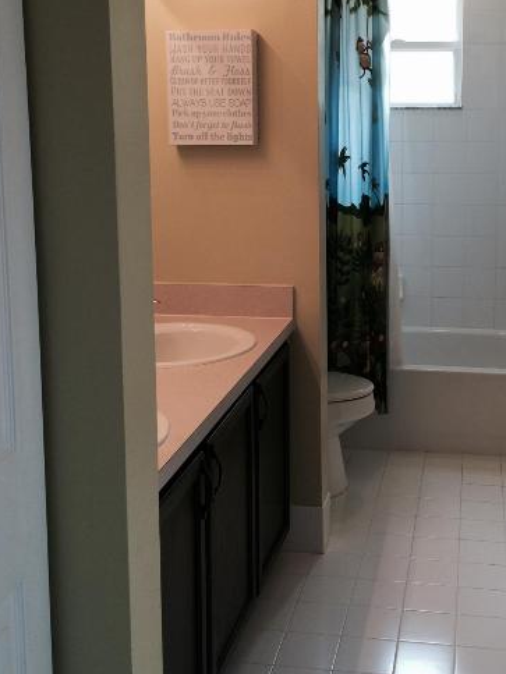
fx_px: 897
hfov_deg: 31.2
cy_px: 241
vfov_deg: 40.9
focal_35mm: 46
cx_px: 350
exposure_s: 1/60
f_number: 2.2
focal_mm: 4.15
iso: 40
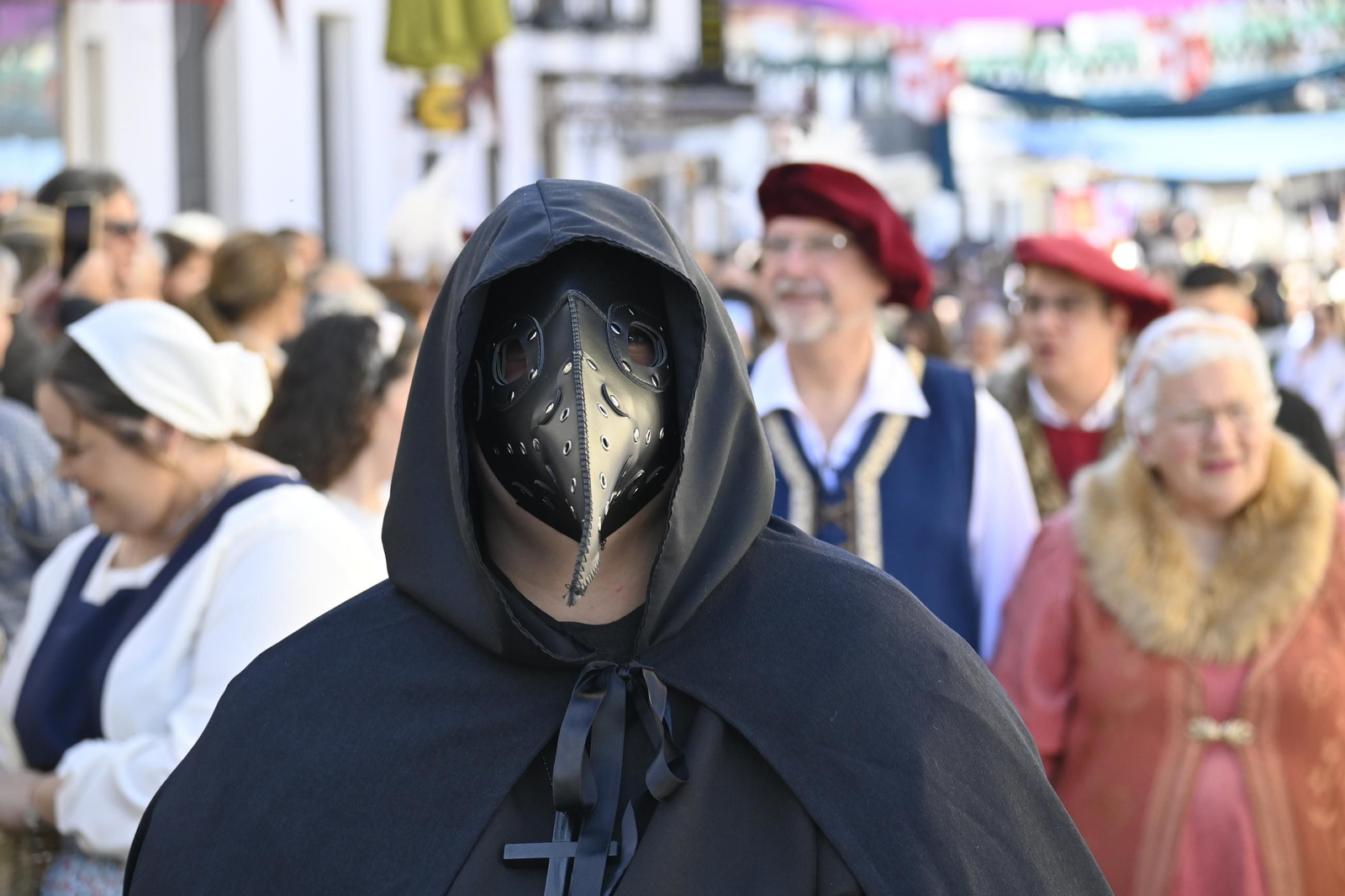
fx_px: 4762
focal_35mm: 128
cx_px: 672
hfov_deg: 16.1
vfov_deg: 10.7
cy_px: 448
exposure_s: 1/500
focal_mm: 85
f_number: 5.6
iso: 640
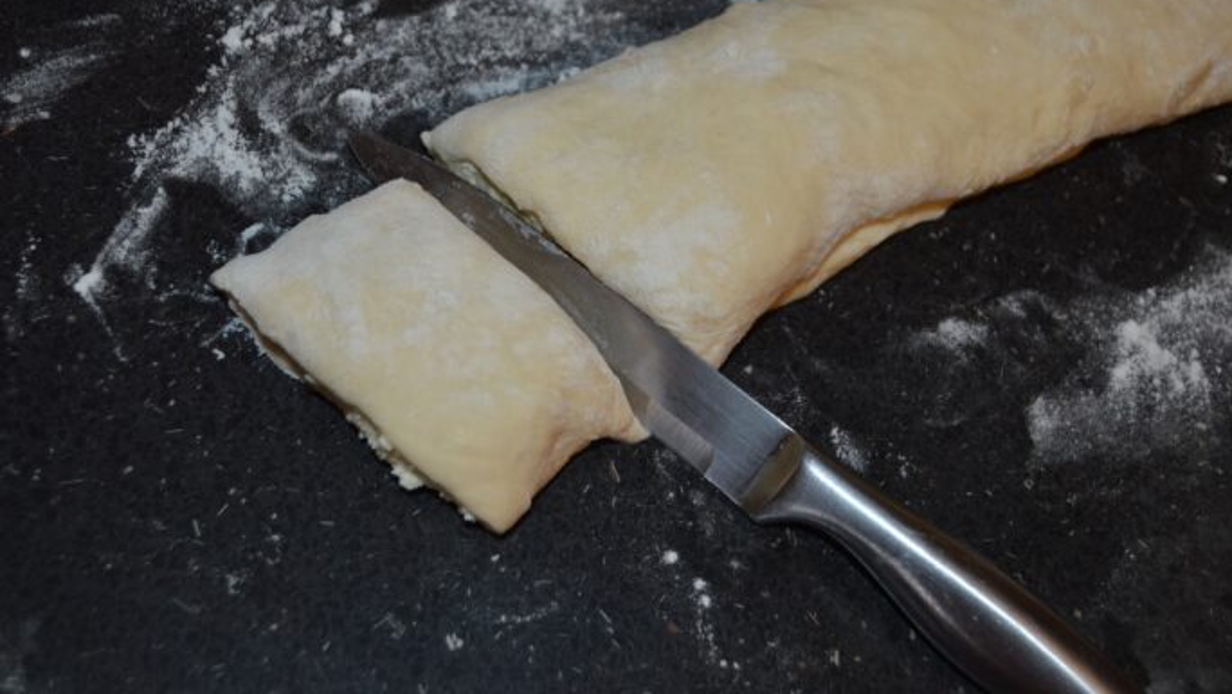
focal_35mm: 45
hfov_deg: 45.5
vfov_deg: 26.5
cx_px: 616
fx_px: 1470
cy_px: 306
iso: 400
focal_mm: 28
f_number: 4.5
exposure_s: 1/60
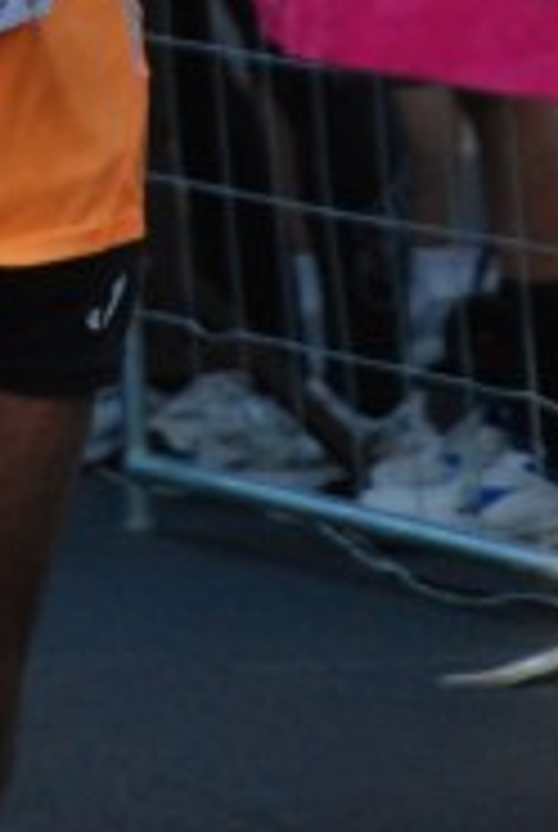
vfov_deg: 3.5
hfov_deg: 2.4
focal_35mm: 583
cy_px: -409
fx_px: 13503
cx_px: -160
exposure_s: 1/320
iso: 1000
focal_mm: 120
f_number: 5.6
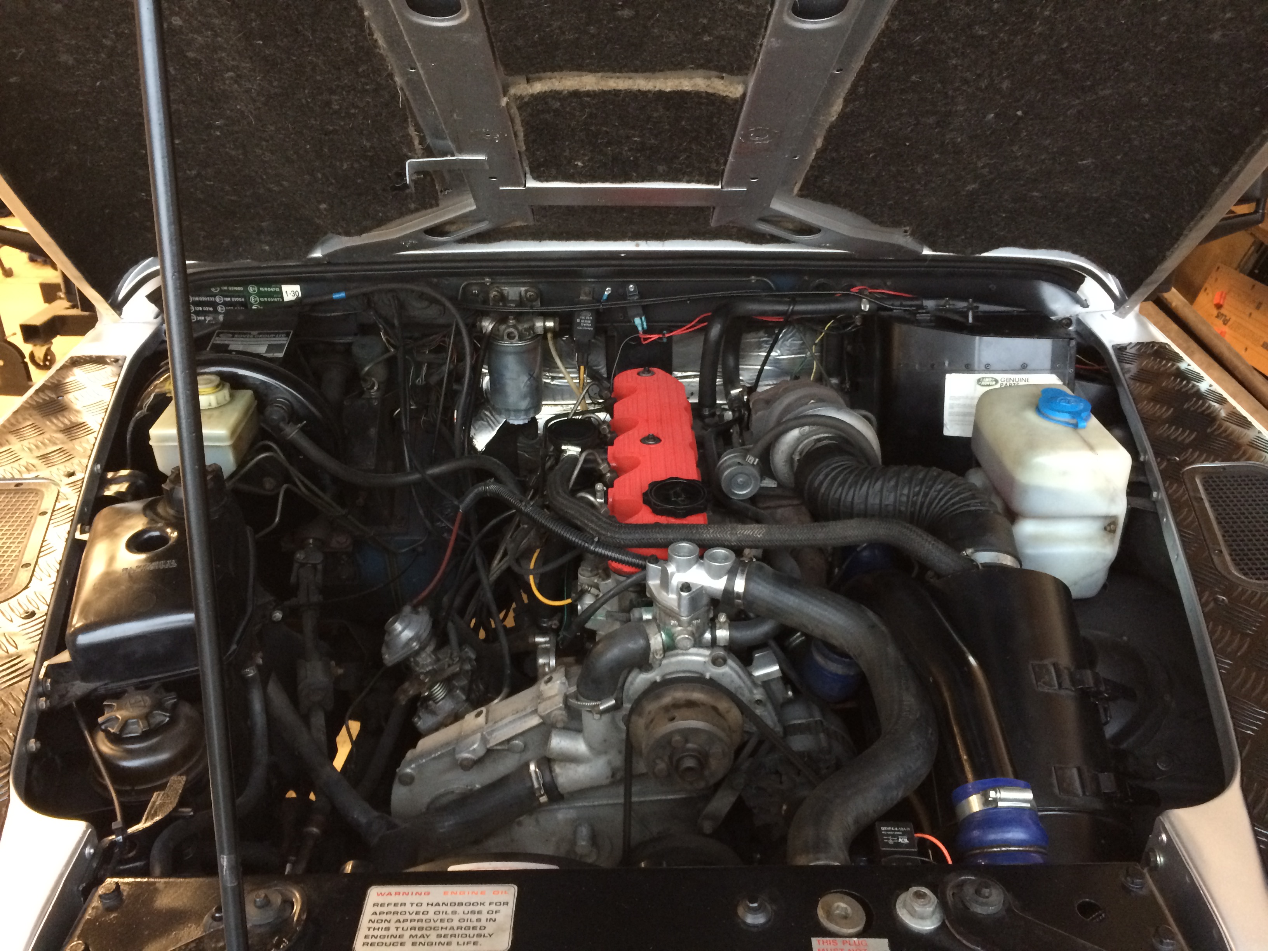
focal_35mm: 29
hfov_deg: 61.7
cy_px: 476
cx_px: 634
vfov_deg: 48.2
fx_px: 1062
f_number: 2.2
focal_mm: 4.15
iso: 320
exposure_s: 1/17
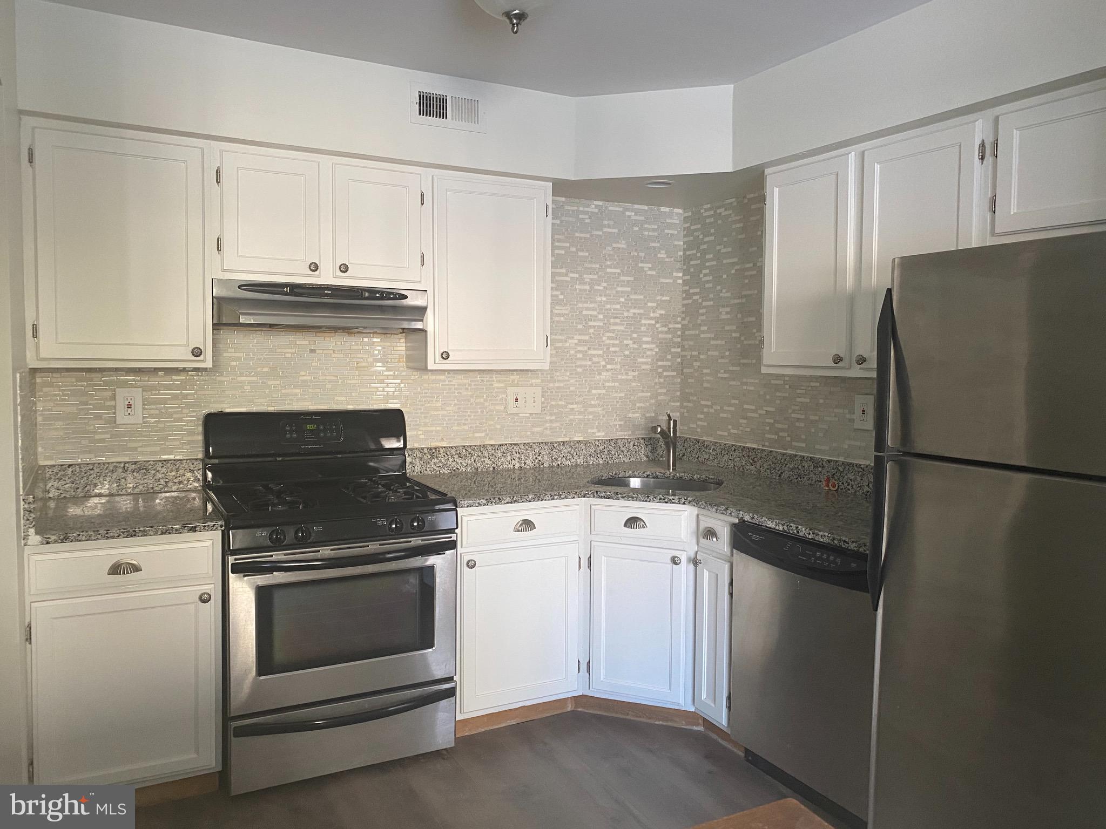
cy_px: 414
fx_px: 831
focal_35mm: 26
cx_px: 553
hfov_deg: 67.3
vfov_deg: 53.1
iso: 125
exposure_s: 1/60
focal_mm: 4.25
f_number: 1.8
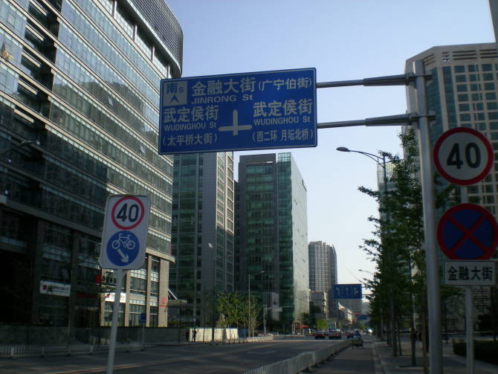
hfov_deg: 49.0
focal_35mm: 38
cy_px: 187
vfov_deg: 37.7
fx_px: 547
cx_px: 249
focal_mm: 6.3
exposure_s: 1/282
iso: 50
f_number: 4.6
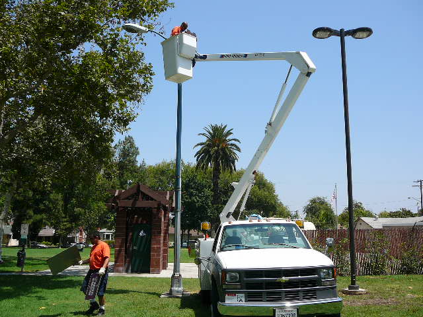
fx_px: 428
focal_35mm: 35
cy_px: 158
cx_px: 212
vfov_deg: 40.7
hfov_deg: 52.6
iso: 80
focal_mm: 5.2
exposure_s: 1/400
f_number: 5
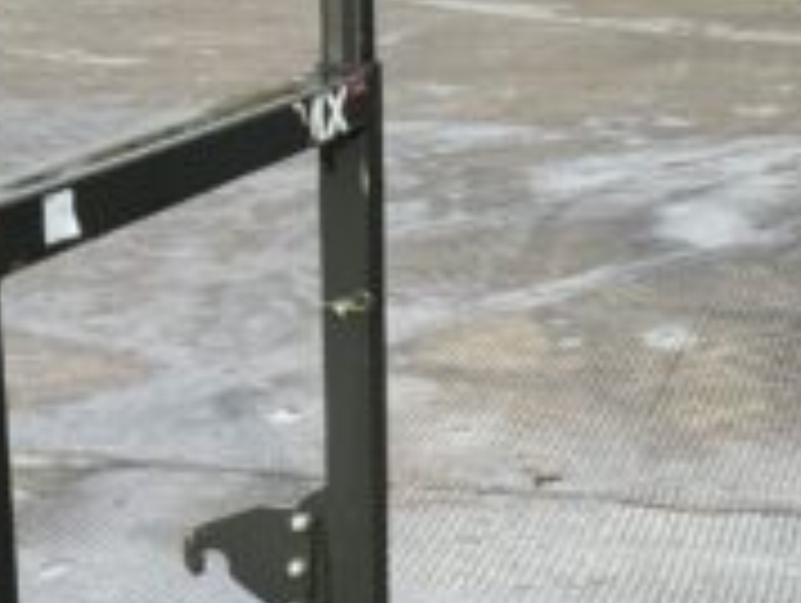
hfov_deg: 18.7
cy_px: 590
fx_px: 2410
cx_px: 652
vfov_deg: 14.1
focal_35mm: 104
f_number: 1.8
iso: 16
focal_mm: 3
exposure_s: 1/394
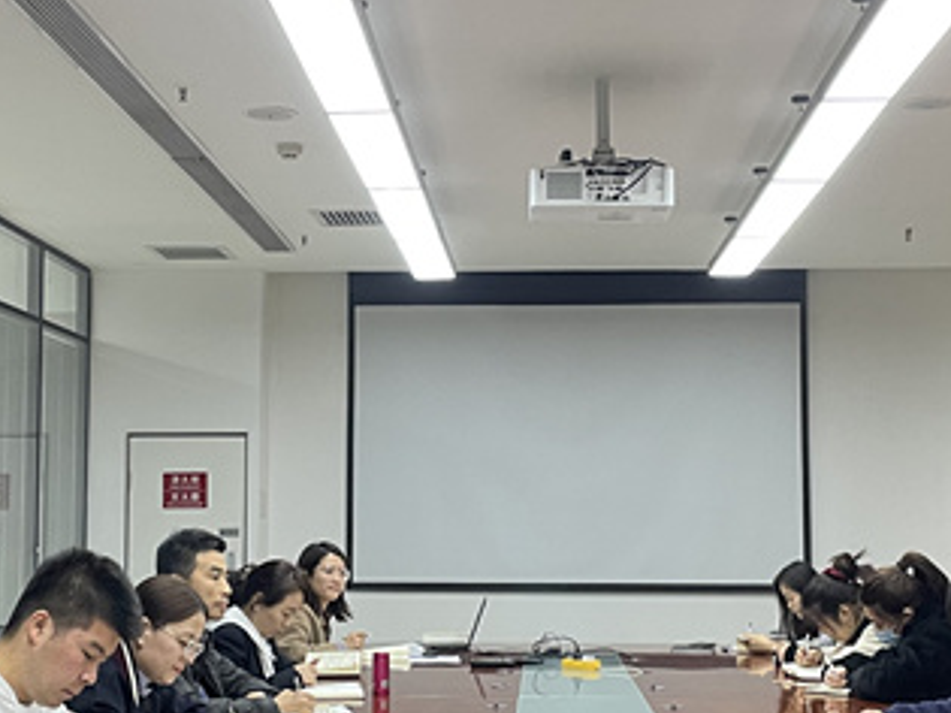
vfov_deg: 22.2
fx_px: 1813
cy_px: 417
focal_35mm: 66
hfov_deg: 29.4
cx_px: 447
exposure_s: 1/60
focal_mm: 4.2
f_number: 1.6
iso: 125
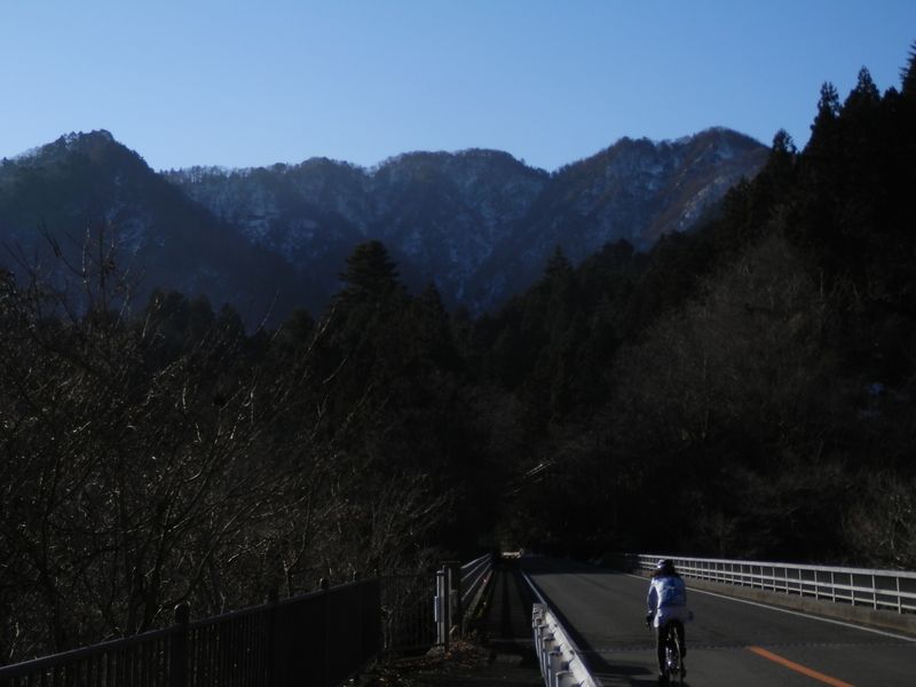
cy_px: 344
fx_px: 1429
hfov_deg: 35.5
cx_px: 458
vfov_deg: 27.0
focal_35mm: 54
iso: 80
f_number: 11.6
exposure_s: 1/125
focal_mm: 9.8
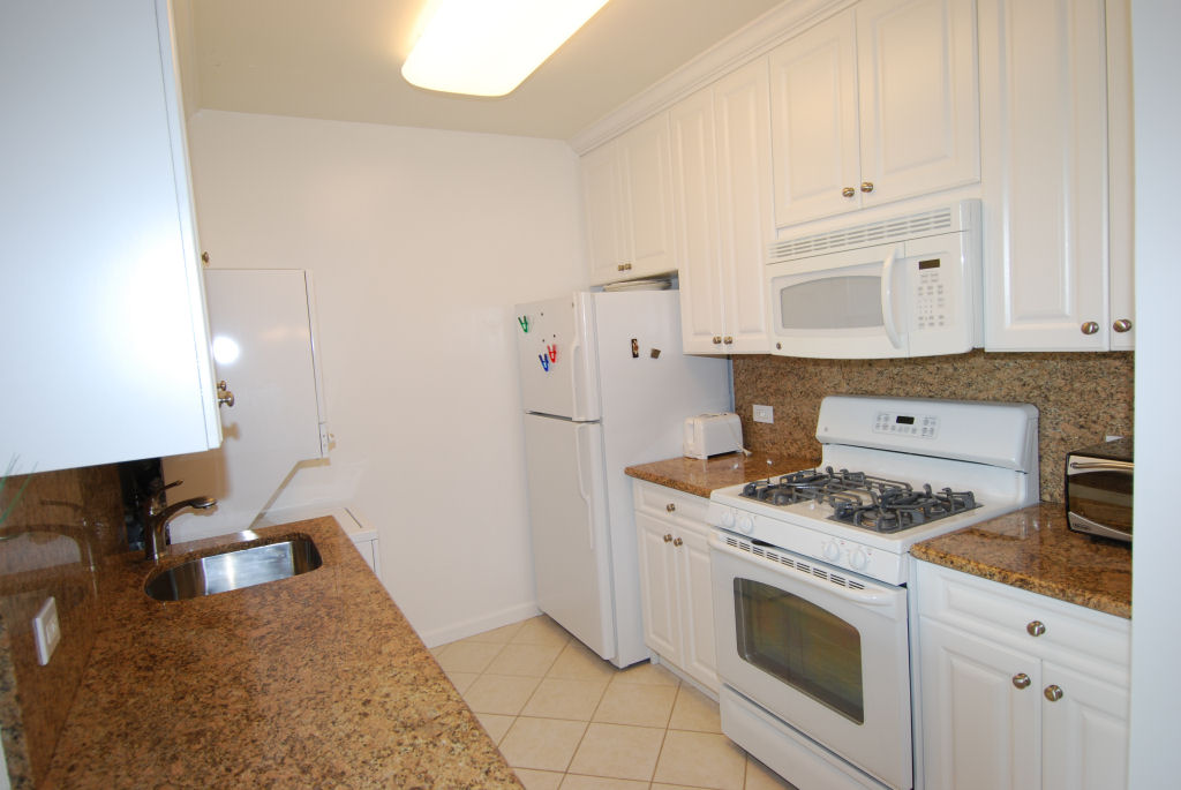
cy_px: 395
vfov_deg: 59.6
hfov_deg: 81.1
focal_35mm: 21
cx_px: 590
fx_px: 690
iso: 200
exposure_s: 1/100
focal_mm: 14
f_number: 5
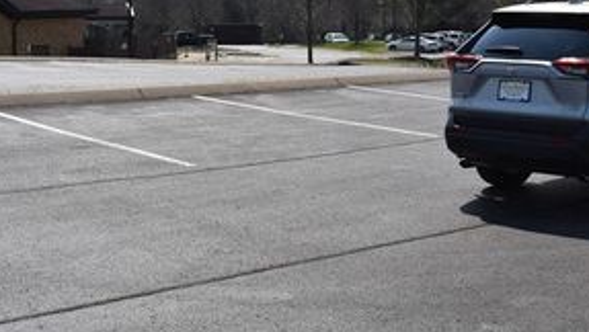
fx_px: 985
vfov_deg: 19.0
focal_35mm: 63
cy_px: 71
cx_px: 618
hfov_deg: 30.4
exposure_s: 1/400
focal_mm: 18
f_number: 10
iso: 100
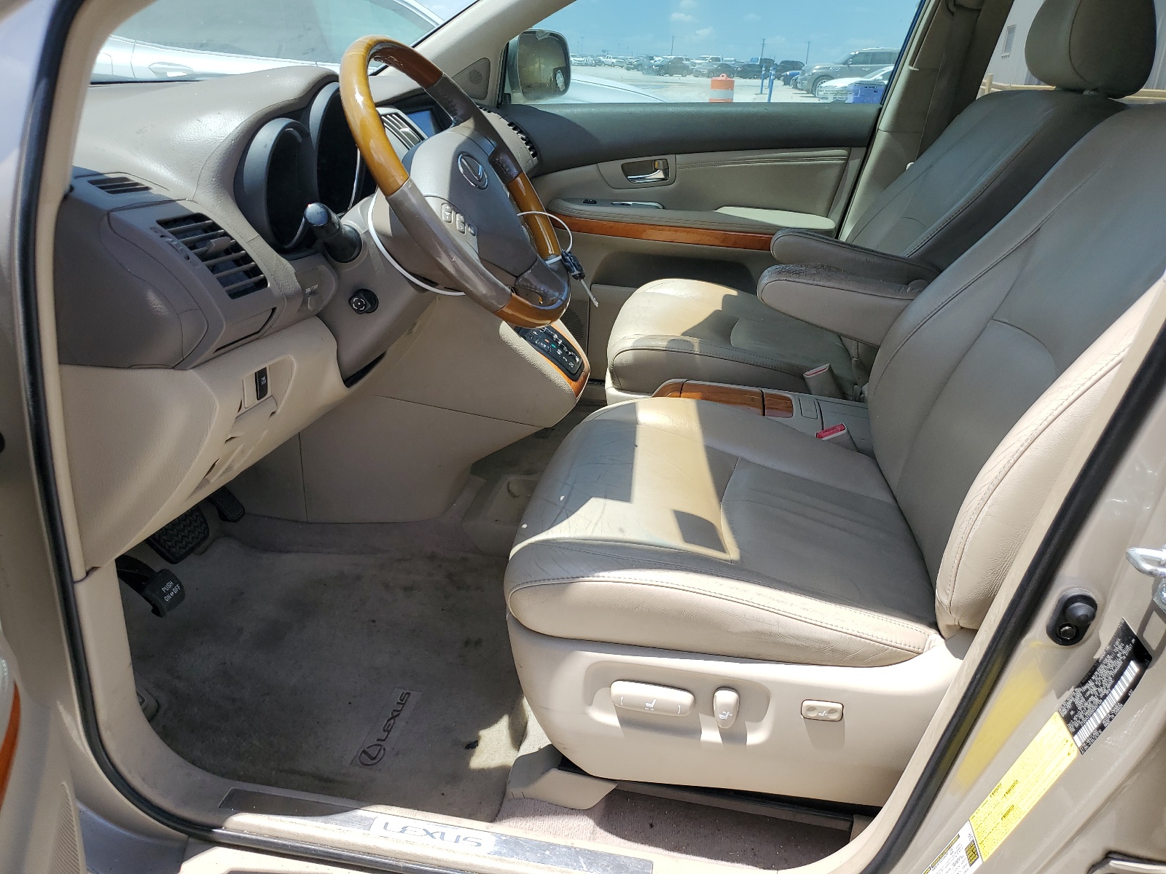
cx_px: 583
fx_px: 876
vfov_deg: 53.1
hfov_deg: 67.3
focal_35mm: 26
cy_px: 437
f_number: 1.5
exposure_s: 1/1429
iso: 50
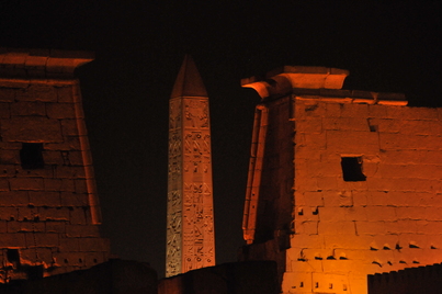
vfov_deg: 5.9
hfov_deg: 8.9
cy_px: 147
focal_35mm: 232
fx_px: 2852
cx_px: 221
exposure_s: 1/20
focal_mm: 155
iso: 2000
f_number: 6
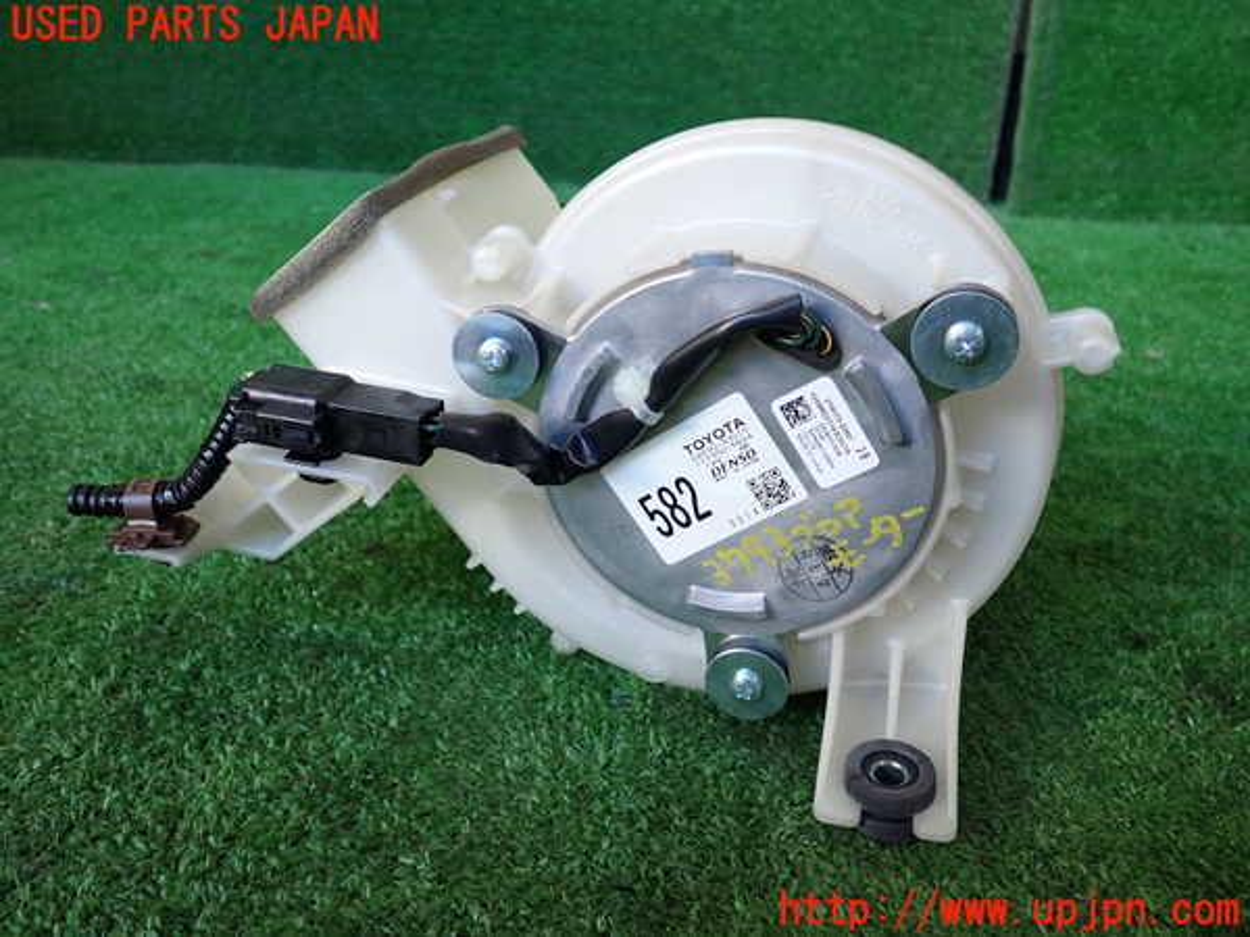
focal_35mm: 30
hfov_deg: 60.0
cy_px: 468
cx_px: 625
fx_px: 1083
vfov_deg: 46.8
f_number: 2.3
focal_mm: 5.4
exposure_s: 1/80
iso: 200
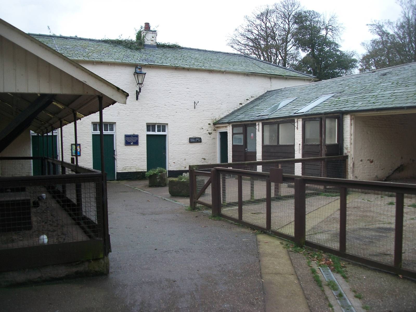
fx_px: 385
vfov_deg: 44.2
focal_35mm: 32
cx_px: 208
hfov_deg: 56.8
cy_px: 156
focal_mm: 5.7
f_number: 2.9
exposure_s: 1/40
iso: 80
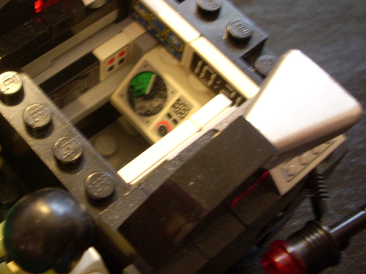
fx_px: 666
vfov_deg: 23.1
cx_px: 123
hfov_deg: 30.5
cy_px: 82
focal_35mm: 63
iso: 200
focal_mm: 6.2
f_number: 2.8
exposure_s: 1/7
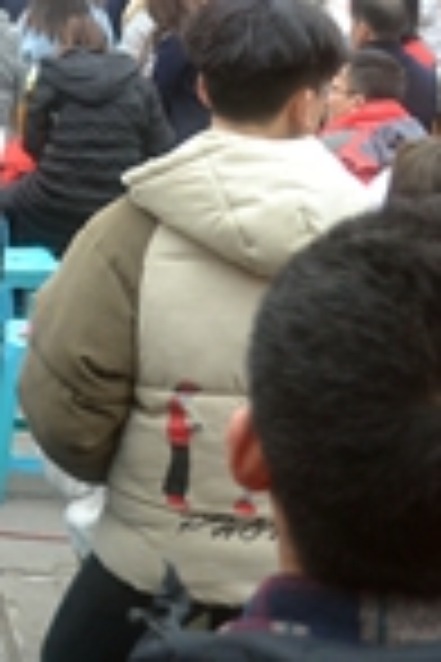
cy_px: -25
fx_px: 1690
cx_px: -306
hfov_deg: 13.6
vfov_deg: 21.3
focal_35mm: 92
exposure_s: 1/250
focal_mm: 18
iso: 800
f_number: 4
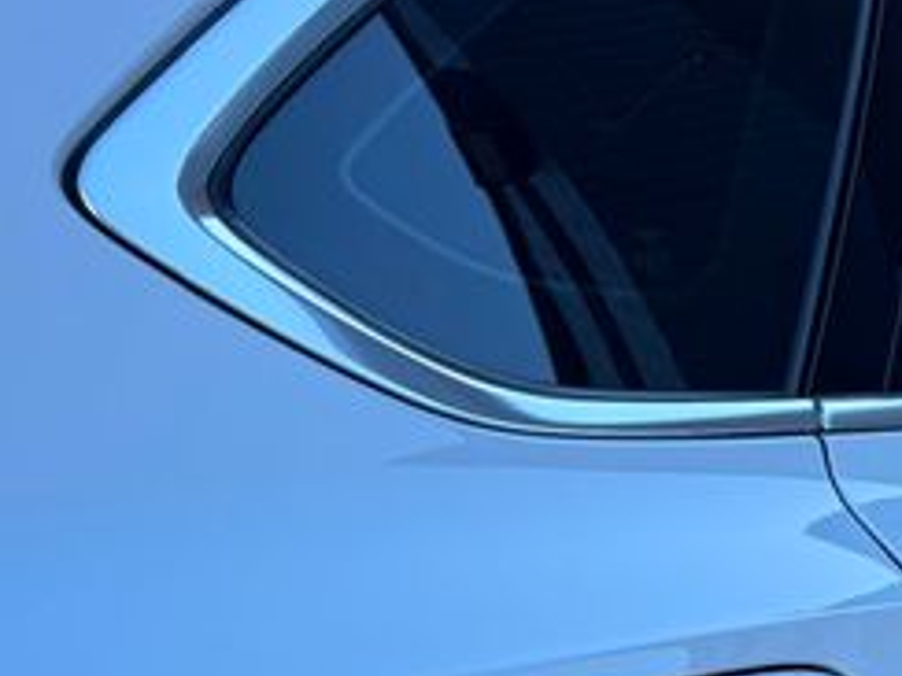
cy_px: 650
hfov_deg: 28.4
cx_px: 943
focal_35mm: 63
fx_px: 1642
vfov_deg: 22.5
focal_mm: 6.76
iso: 80
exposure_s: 1/805
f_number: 1.78
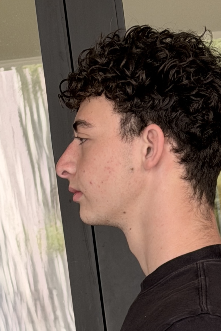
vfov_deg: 36.2
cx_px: 123
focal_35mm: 55
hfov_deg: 24.6
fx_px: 506
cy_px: 152
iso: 64
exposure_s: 1/186
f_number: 1.78
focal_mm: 6.76
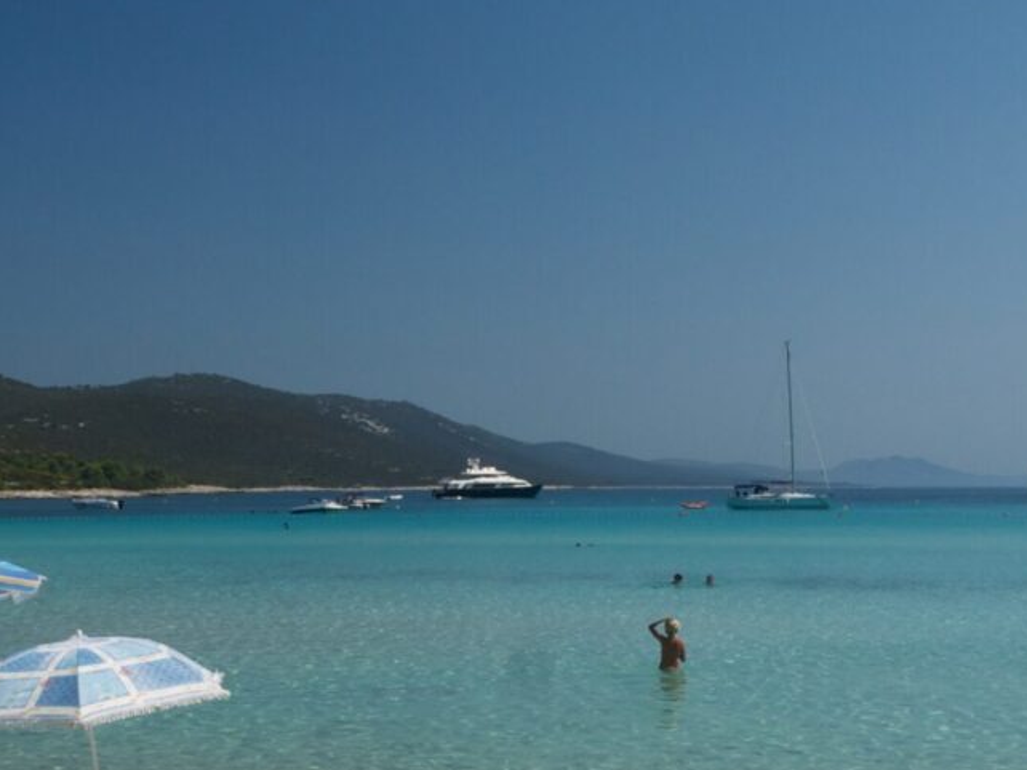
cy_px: 602
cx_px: 689
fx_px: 1987
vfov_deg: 21.7
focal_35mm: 67
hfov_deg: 28.8
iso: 100
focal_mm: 14
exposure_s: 1/50
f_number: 16
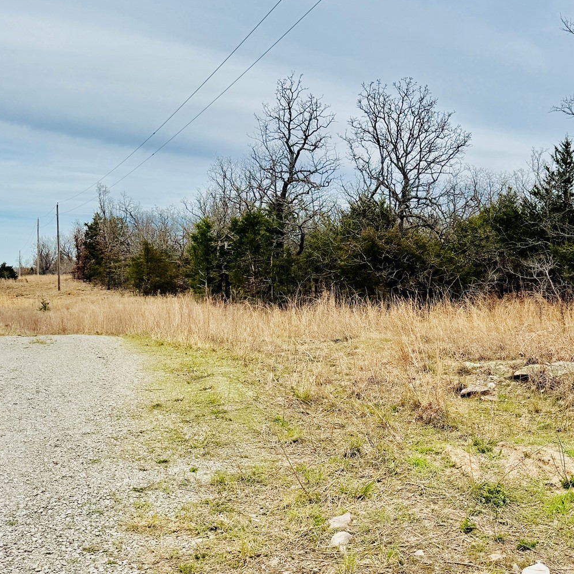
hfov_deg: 40.6
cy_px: 316
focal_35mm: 41
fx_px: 769
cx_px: 365
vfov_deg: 40.9
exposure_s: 1/5714
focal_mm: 6.76
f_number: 1.78
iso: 80
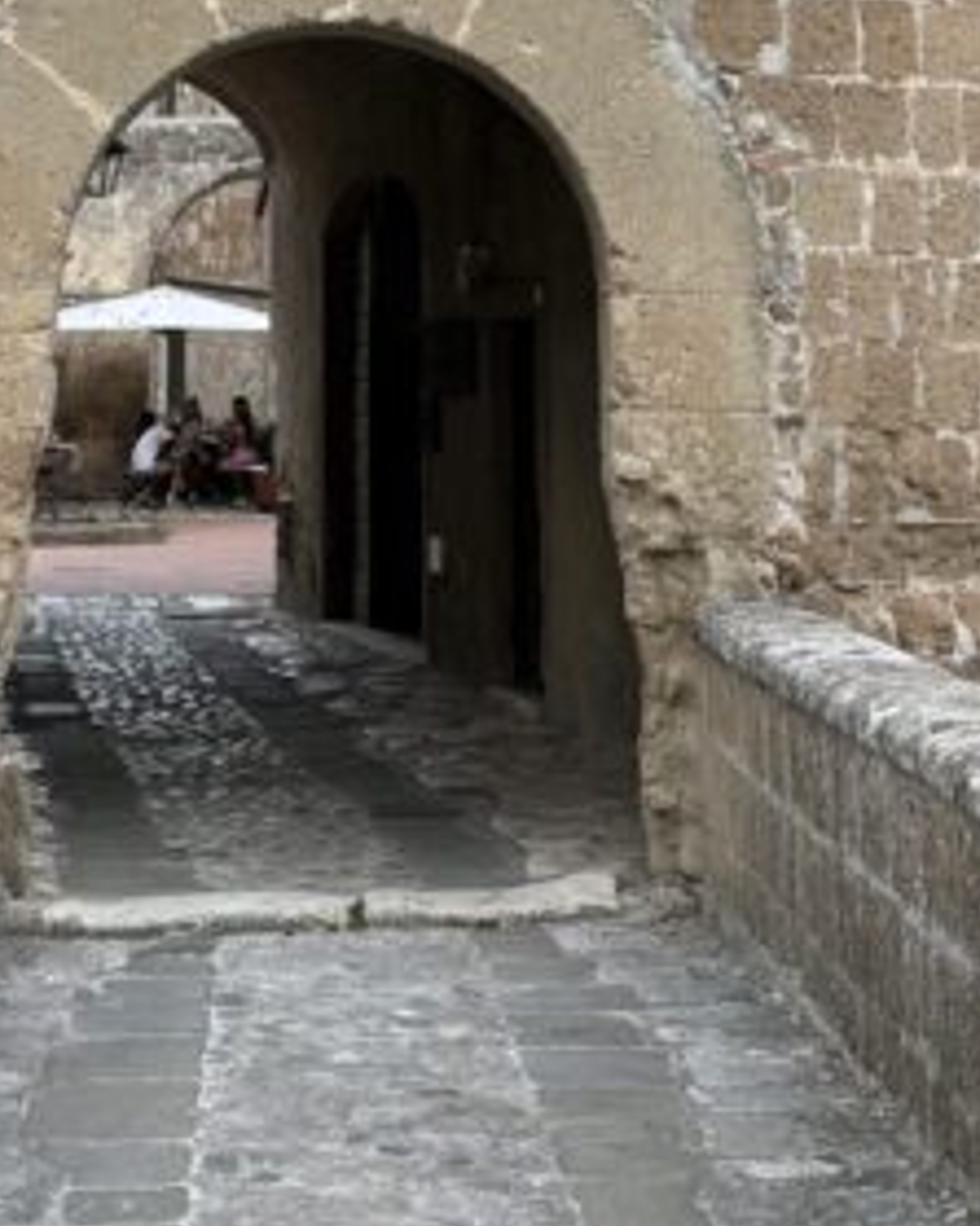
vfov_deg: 21.4
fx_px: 3047
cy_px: -163
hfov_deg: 18.2
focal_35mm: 84
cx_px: 330
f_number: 1.78
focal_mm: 6.76
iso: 100
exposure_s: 1/943
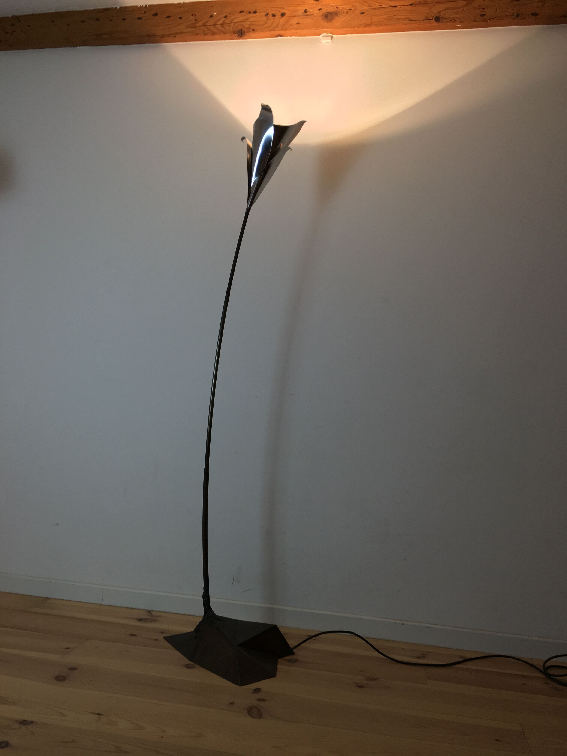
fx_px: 633
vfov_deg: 61.7
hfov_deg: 48.2
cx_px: 284
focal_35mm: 29
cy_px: 378
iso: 32
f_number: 2.2
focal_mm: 4.15
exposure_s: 1/33
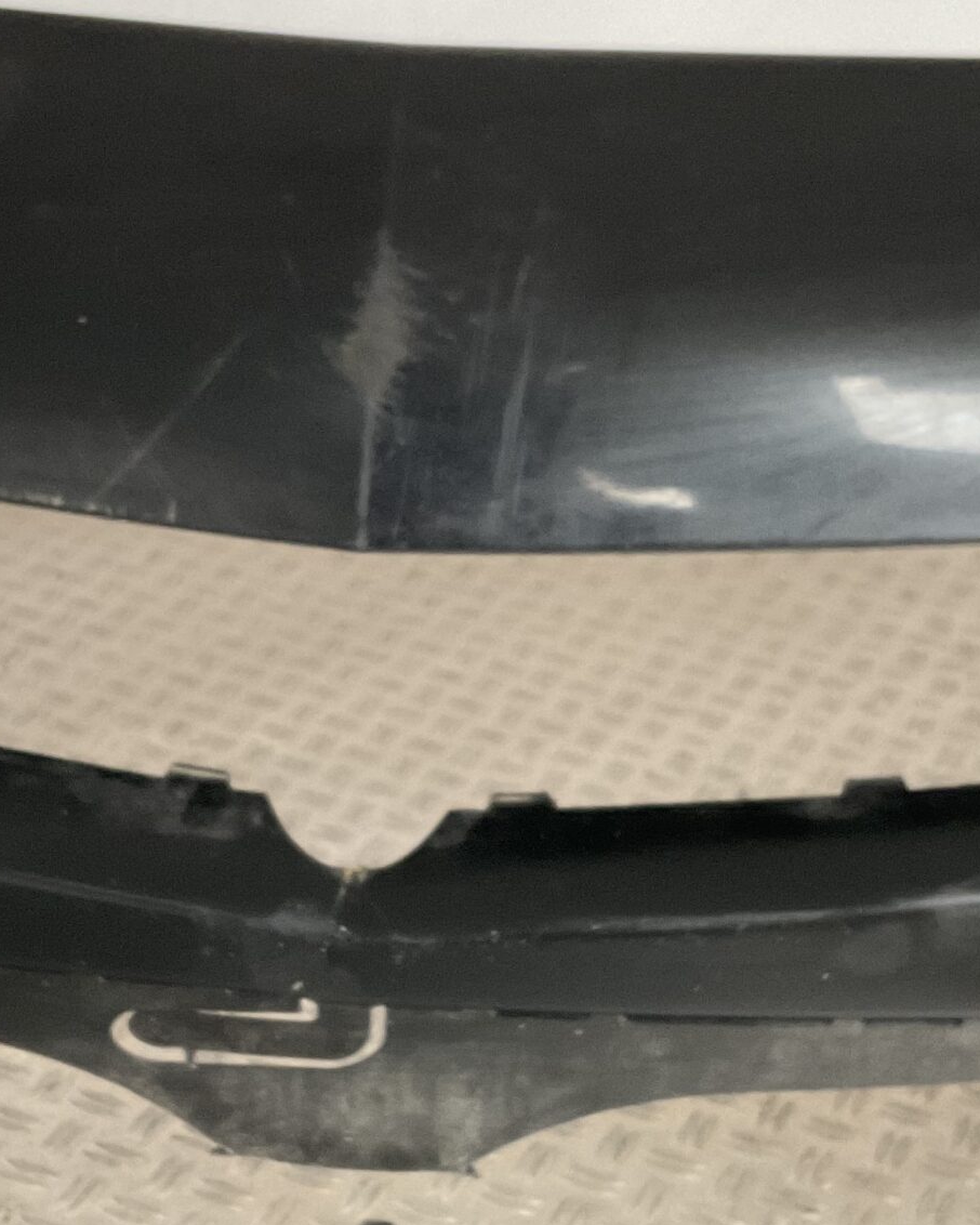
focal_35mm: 64
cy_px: 606
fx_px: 2320
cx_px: 439
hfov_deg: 23.8
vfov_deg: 29.6
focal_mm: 3
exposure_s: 1/50
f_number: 1.8
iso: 160
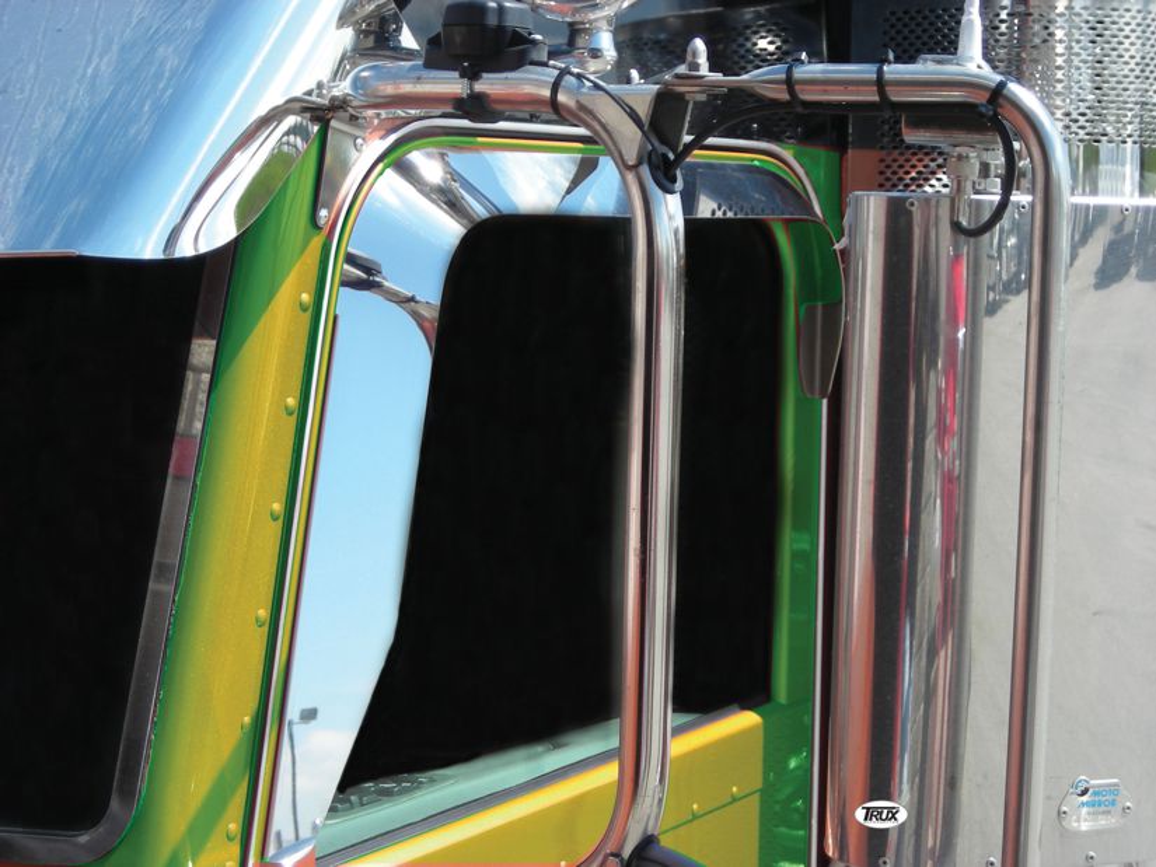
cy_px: 434
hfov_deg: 25.3
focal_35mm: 77
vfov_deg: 19.1
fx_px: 2572
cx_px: 578
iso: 50
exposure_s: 1/200
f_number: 4.2
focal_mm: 12.7
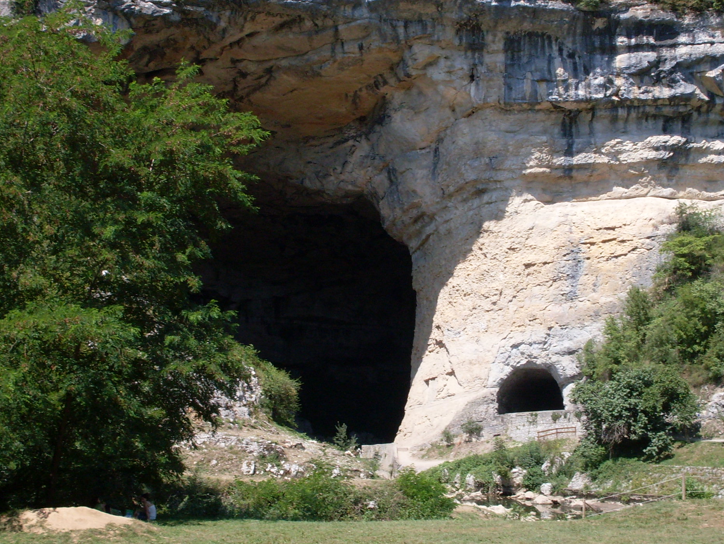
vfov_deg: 27.5
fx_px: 1109
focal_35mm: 53
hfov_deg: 36.2
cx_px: 386
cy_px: 258
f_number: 8.4
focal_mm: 6.3
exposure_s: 1/125
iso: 80
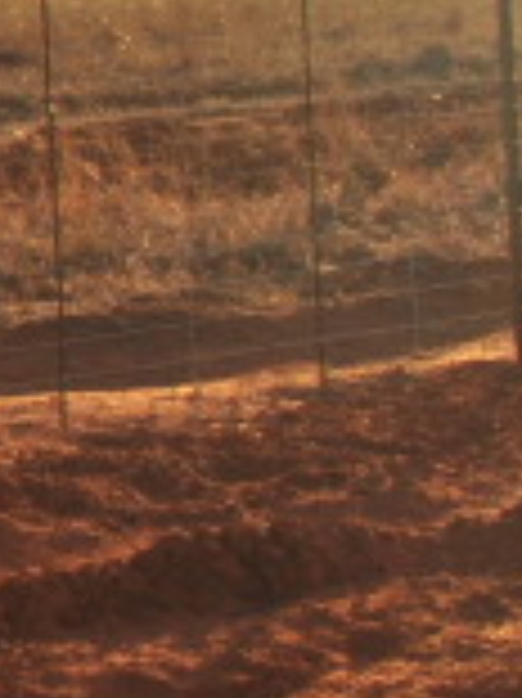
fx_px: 3463
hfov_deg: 7.7
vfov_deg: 11.4
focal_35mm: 172
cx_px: -927
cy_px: 88
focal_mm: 18
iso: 125
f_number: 10
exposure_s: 1/250
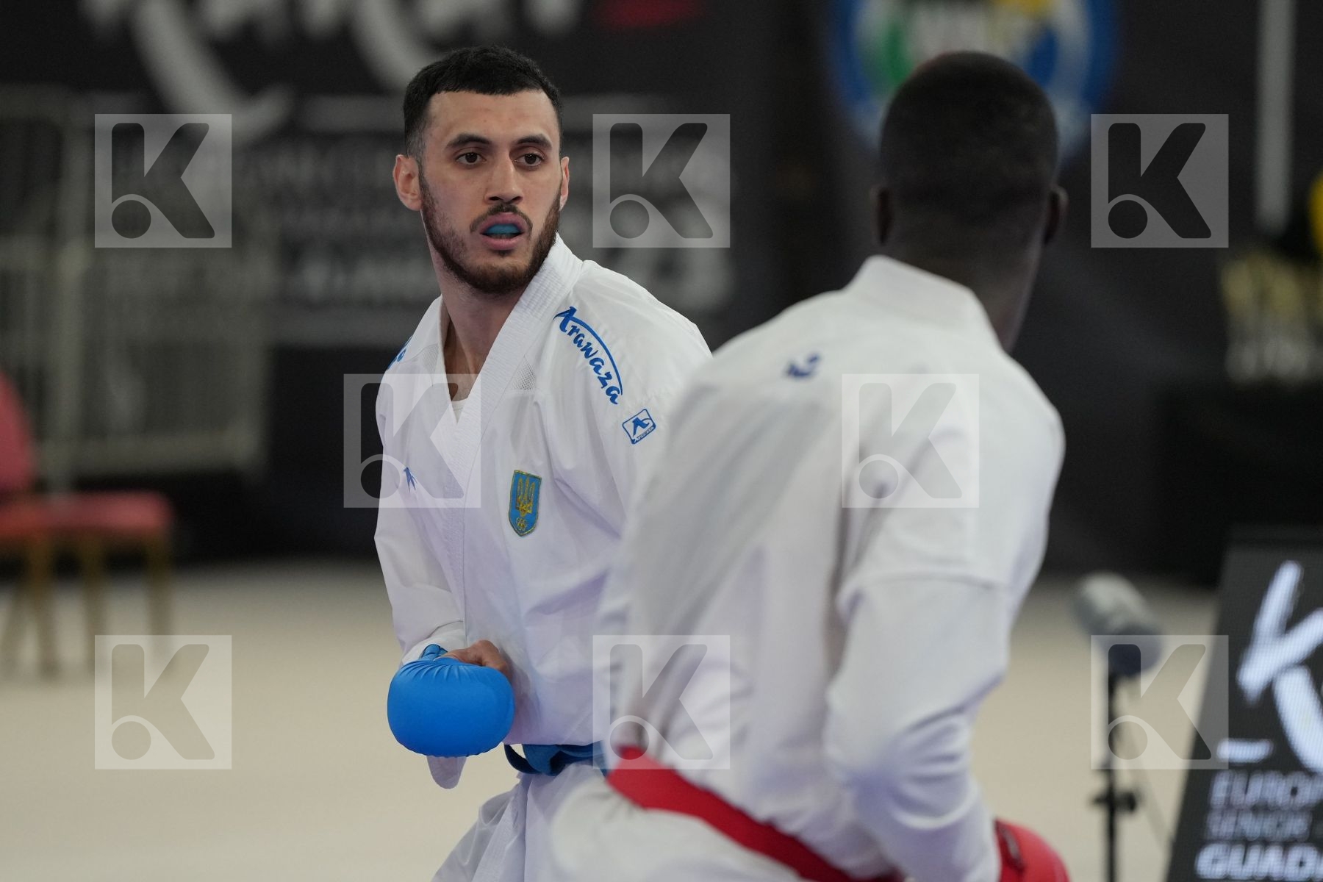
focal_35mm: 300
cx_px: 662
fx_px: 11024
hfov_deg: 6.9
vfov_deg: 4.6
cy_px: 441
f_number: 2.8
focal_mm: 200
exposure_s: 1/1000
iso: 2000
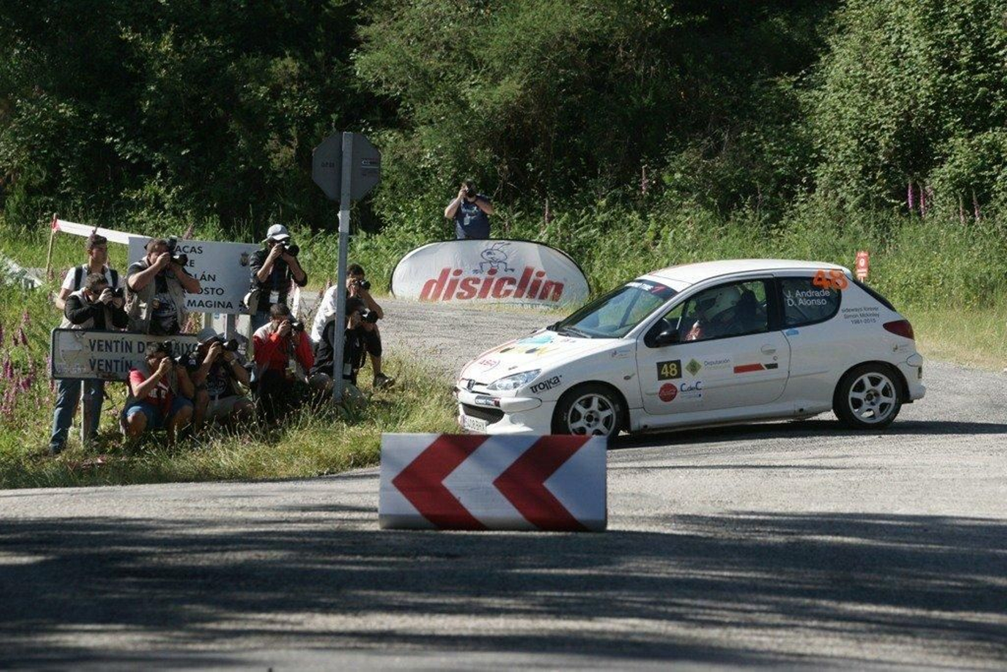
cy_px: 336
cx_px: 504
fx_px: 5595
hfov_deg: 10.3
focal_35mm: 200
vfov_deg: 6.9
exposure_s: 1/1600
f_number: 7.1
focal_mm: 200
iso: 800
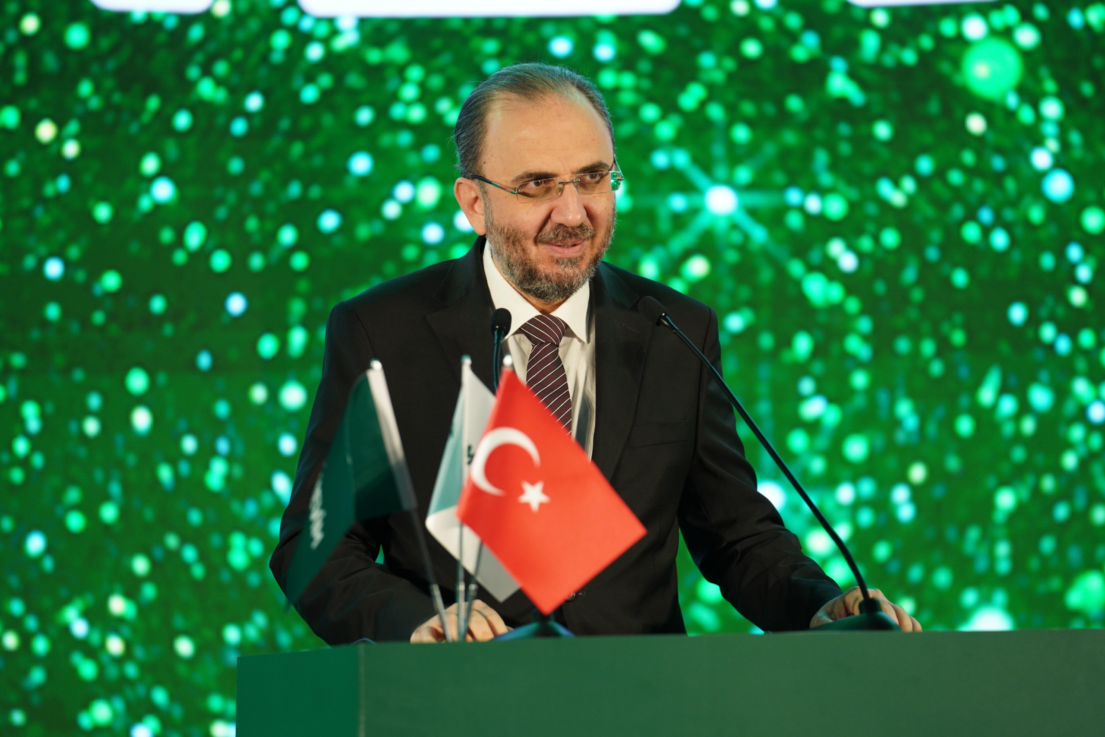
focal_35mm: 173
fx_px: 5310
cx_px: 552
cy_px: 368
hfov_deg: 11.9
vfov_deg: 7.9
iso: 1000
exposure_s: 1/200
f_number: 2.8
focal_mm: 173
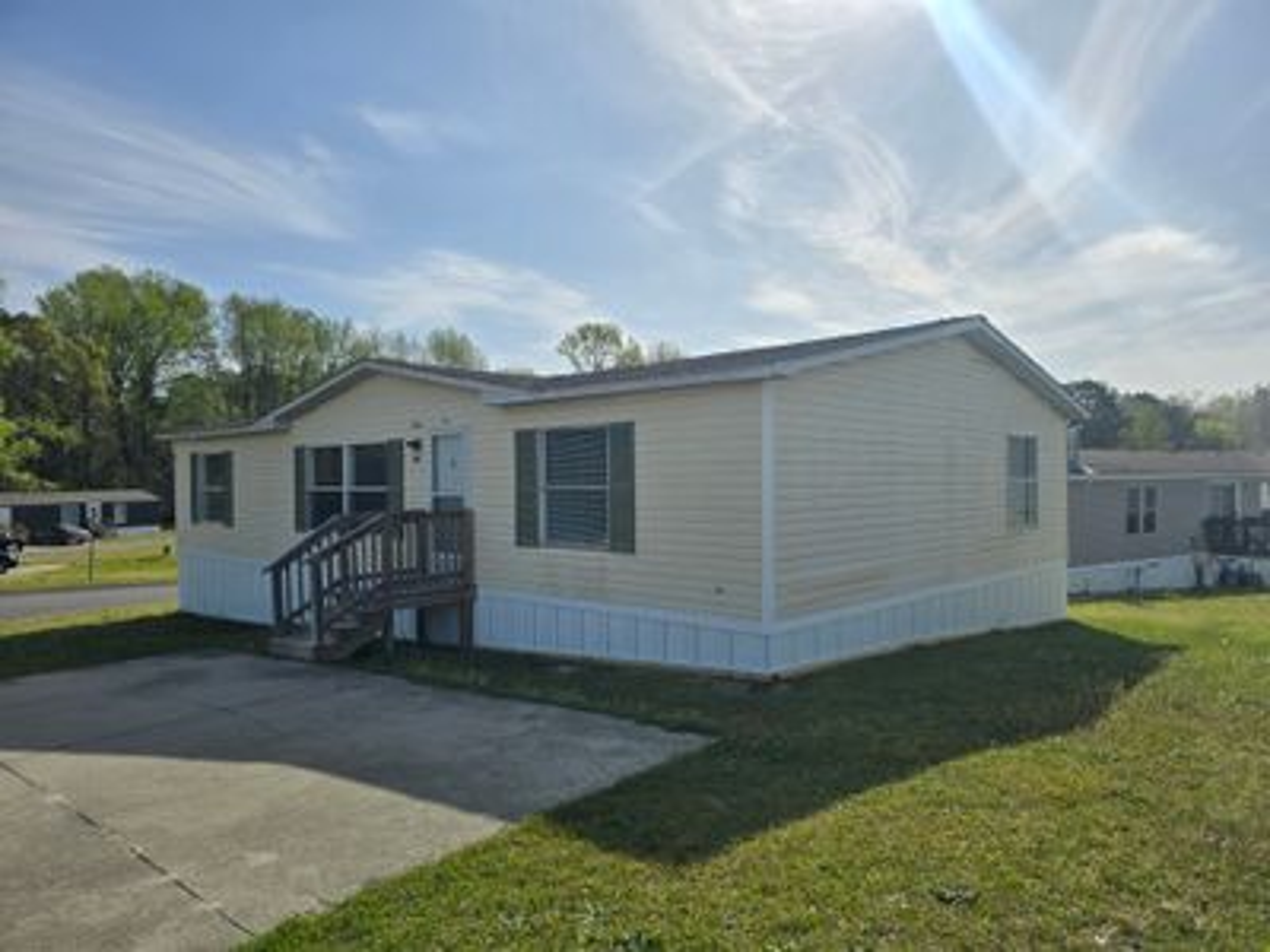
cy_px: 476
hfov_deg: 73.9
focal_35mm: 23
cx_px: 635
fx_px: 844
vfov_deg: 58.9
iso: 12
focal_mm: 6.3
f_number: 1.7
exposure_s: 1/2140
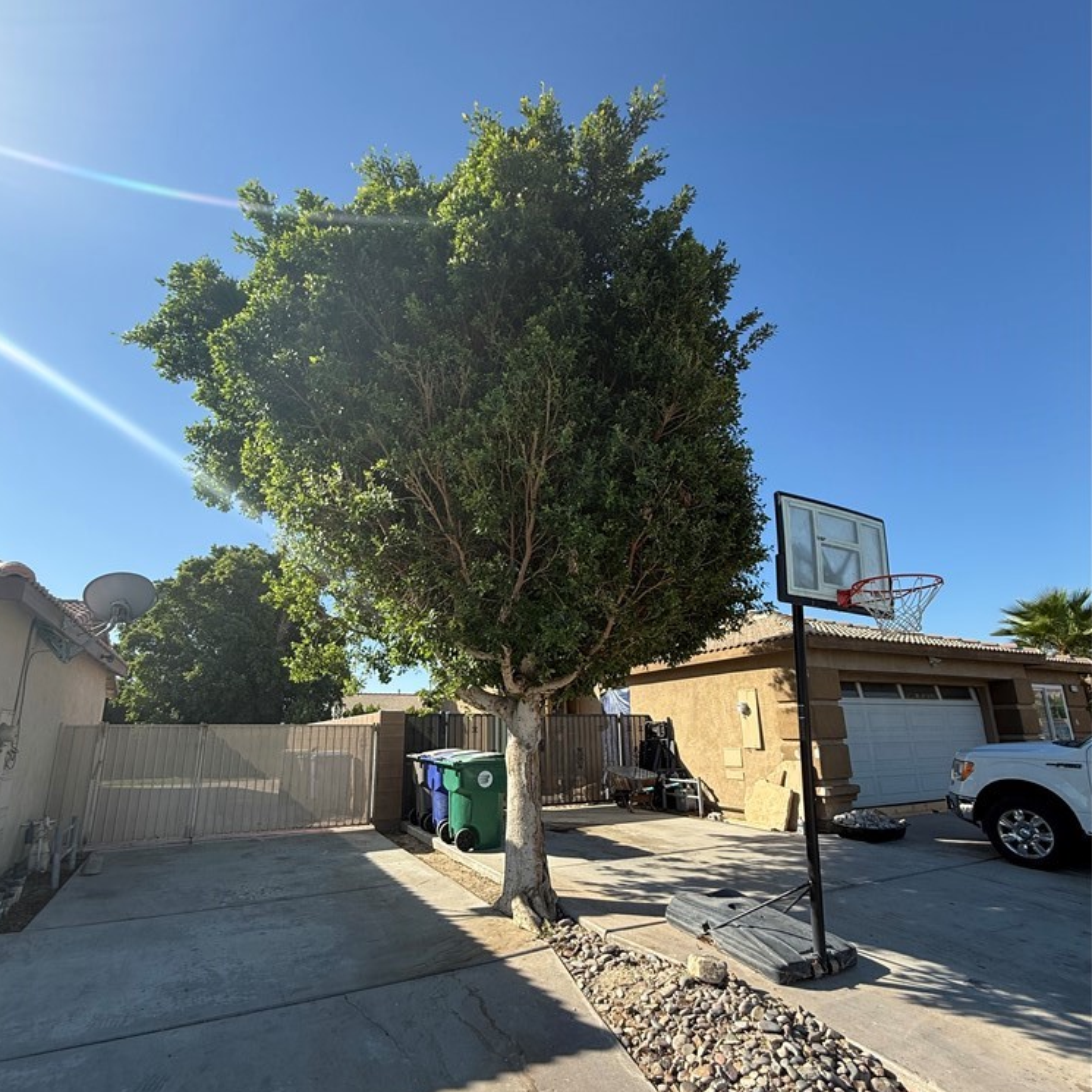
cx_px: 531
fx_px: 607
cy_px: 583
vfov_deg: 83.8
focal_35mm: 17
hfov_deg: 83.9
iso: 50
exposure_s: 1/726
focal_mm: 2.22
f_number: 2.2
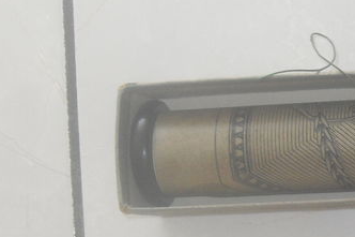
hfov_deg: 16.7
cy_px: 201
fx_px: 1143
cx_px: 451
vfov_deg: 11.7
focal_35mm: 116
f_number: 2.8
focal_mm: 6.3
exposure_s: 1/45
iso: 100
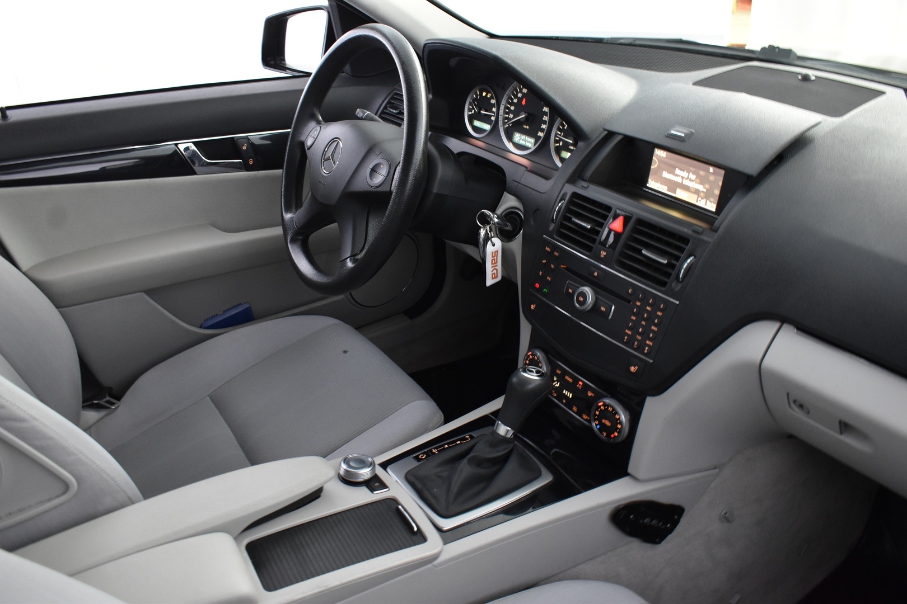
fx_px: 756
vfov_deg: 43.6
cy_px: 302
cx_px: 454
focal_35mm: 30
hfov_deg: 61.9
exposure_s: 1/8
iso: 1250
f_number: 5.6
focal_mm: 20
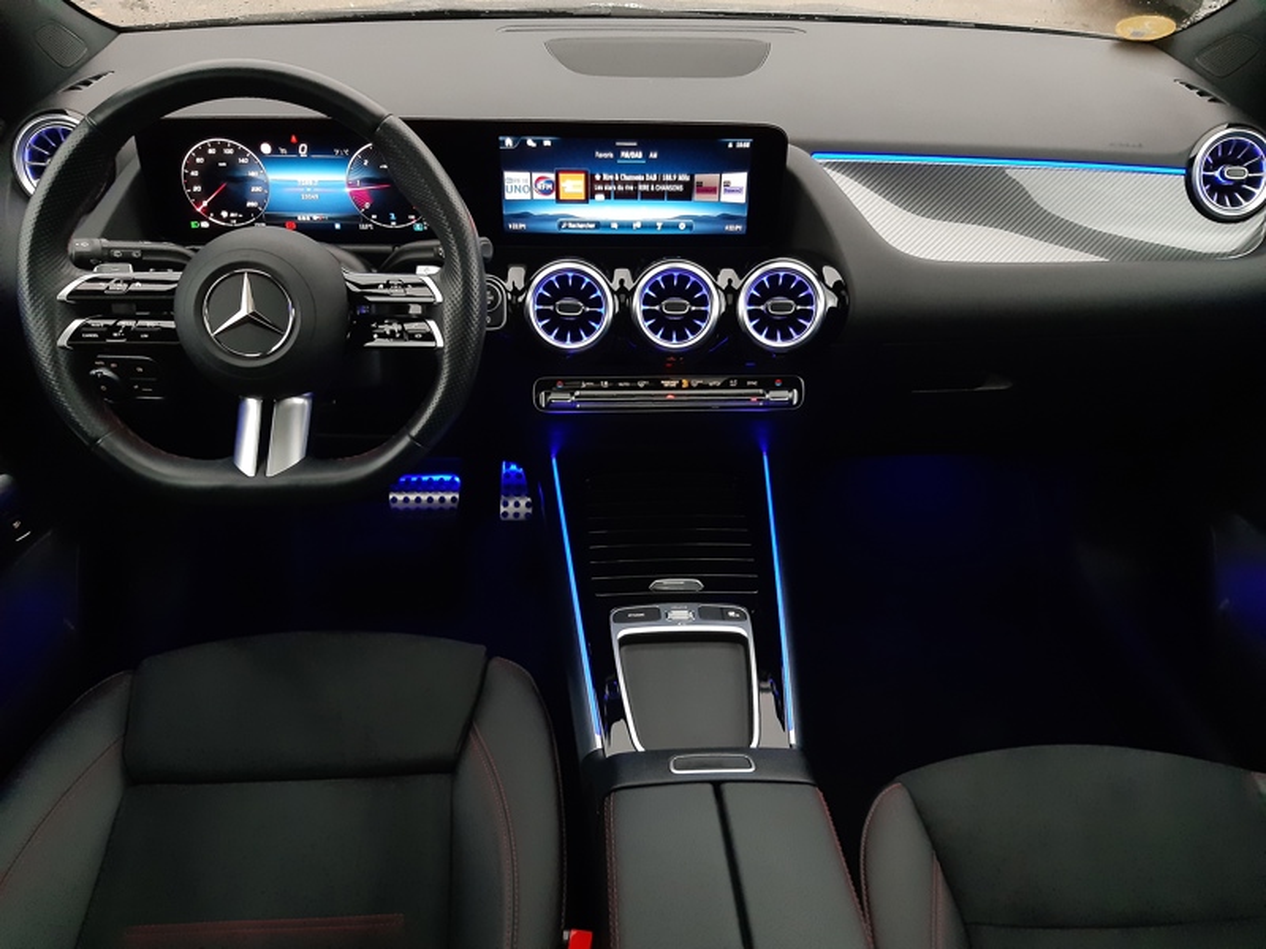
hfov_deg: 67.3
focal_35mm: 26
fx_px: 951
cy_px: 474
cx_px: 633
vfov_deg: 53.1
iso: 500
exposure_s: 1/25
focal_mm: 3.92
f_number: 1.7
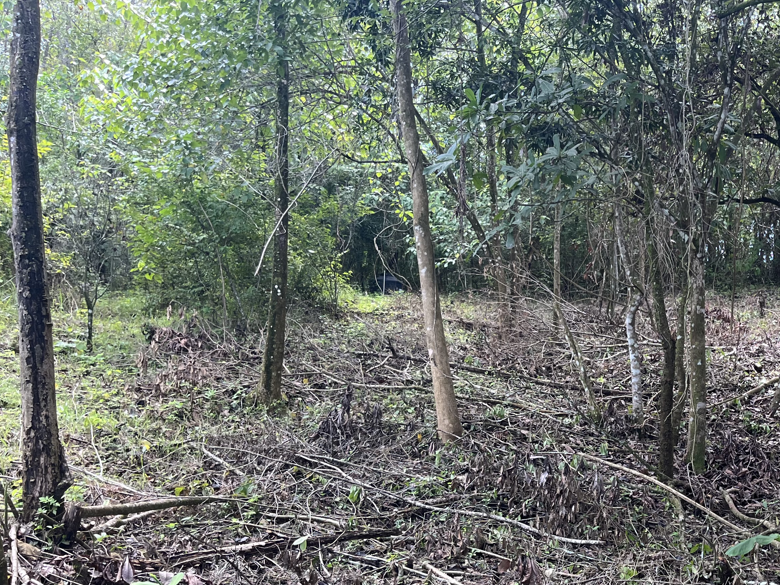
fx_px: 1014
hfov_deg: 39.8
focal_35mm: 45
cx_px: 662
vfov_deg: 31.5
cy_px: 446
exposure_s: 1/121
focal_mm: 5.1
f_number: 1.6
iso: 50
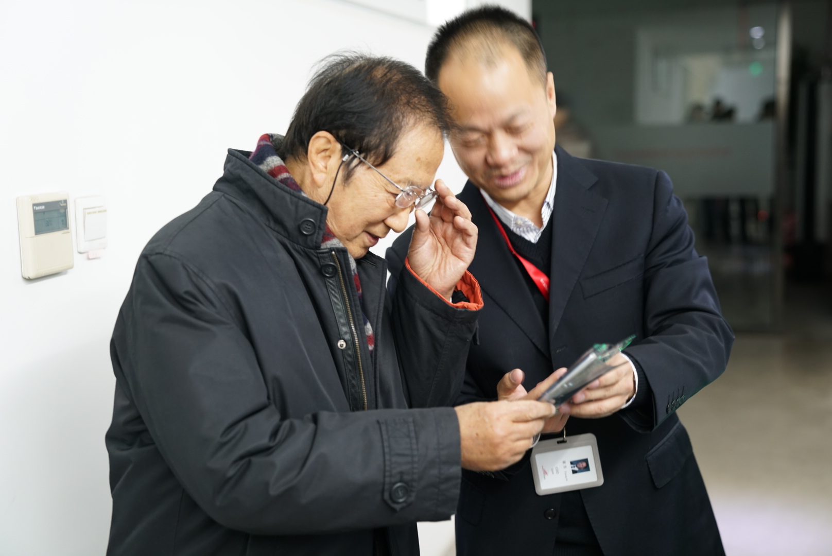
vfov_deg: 25.6
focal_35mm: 53
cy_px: 278
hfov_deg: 37.5
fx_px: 1226
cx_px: 416
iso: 800
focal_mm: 53
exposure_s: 1/8
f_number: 2.8
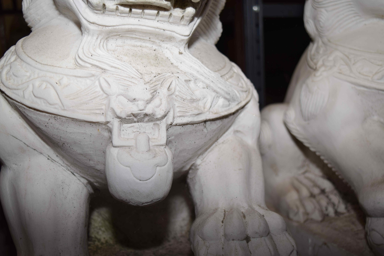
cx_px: 192
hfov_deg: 45.0
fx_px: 464
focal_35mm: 44
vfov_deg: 30.8
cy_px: 128
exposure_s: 1/80
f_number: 4.5
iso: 100
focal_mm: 29
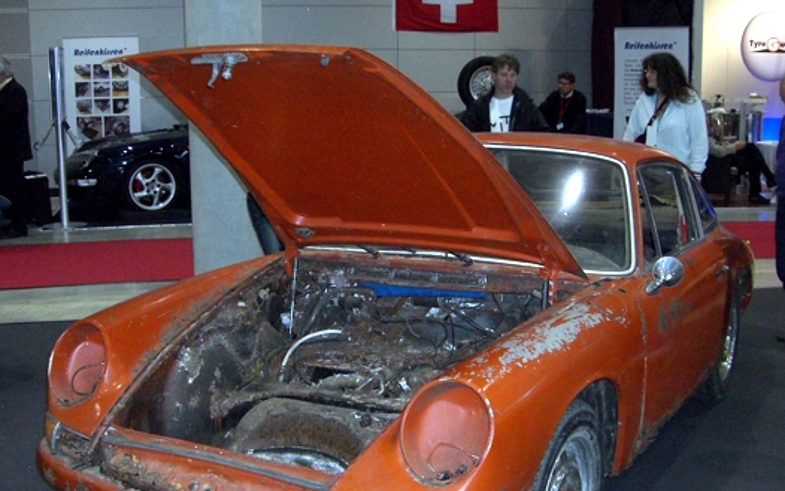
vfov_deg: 26.2
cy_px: 318
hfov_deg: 41.0
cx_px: 410
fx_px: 1049
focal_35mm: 49
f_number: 2.7
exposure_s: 1/60
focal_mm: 6.2
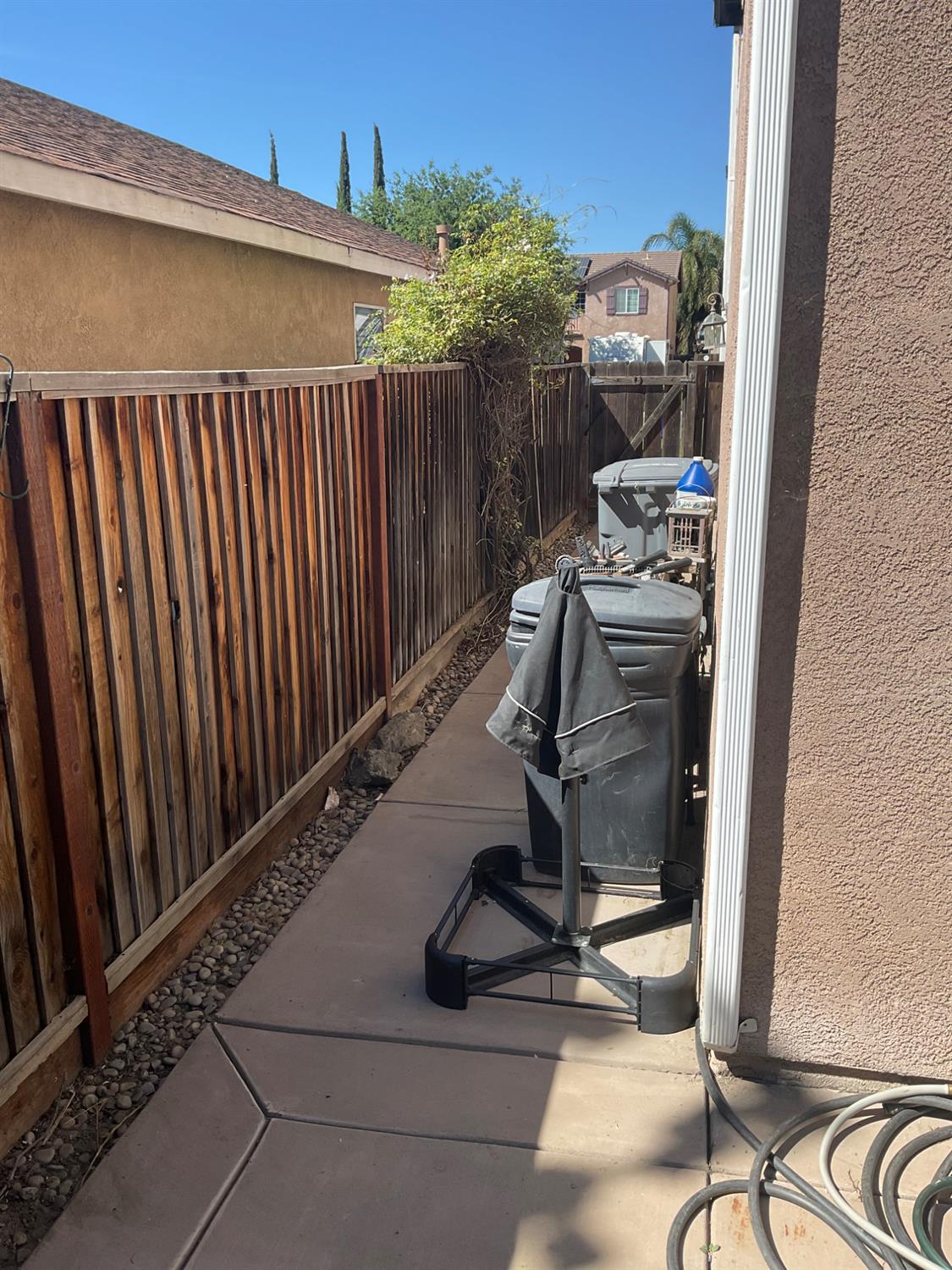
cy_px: 635
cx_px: 476
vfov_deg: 61.7
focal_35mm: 29
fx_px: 1063
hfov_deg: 48.2
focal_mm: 3
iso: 16
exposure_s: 1/1144
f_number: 1.8
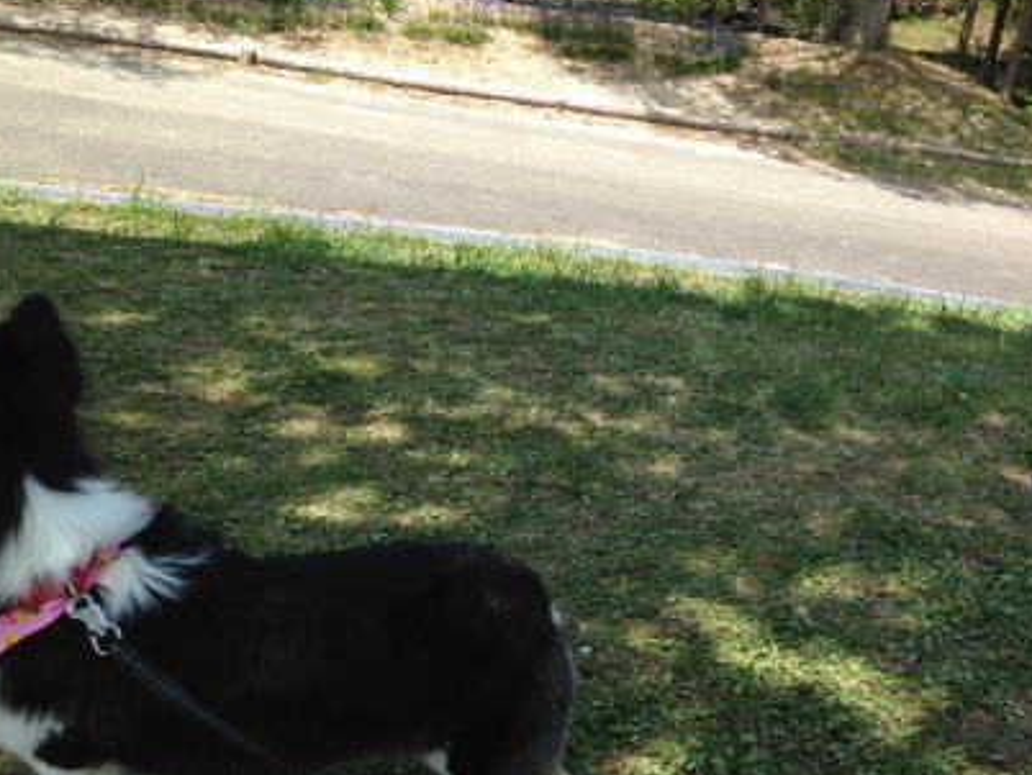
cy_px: 443
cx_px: 578
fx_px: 1223
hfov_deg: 45.7
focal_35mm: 41
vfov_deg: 35.1
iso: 50
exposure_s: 1/797
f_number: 2.4
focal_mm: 4.12
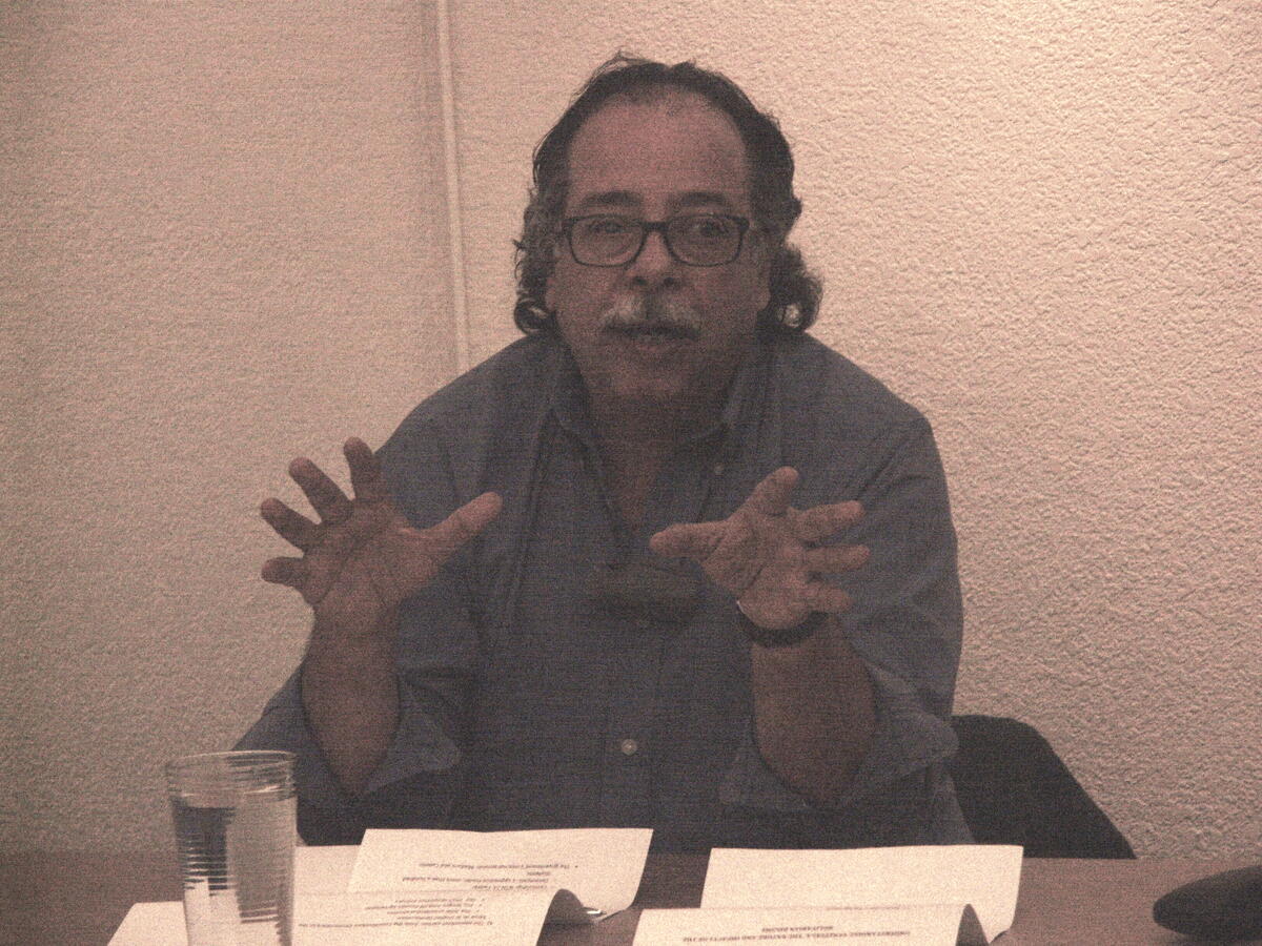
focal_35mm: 200
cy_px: 473
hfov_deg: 9.9
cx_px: 631
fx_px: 7291
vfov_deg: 7.4
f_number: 3.5
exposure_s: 1/250
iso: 200
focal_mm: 50.8
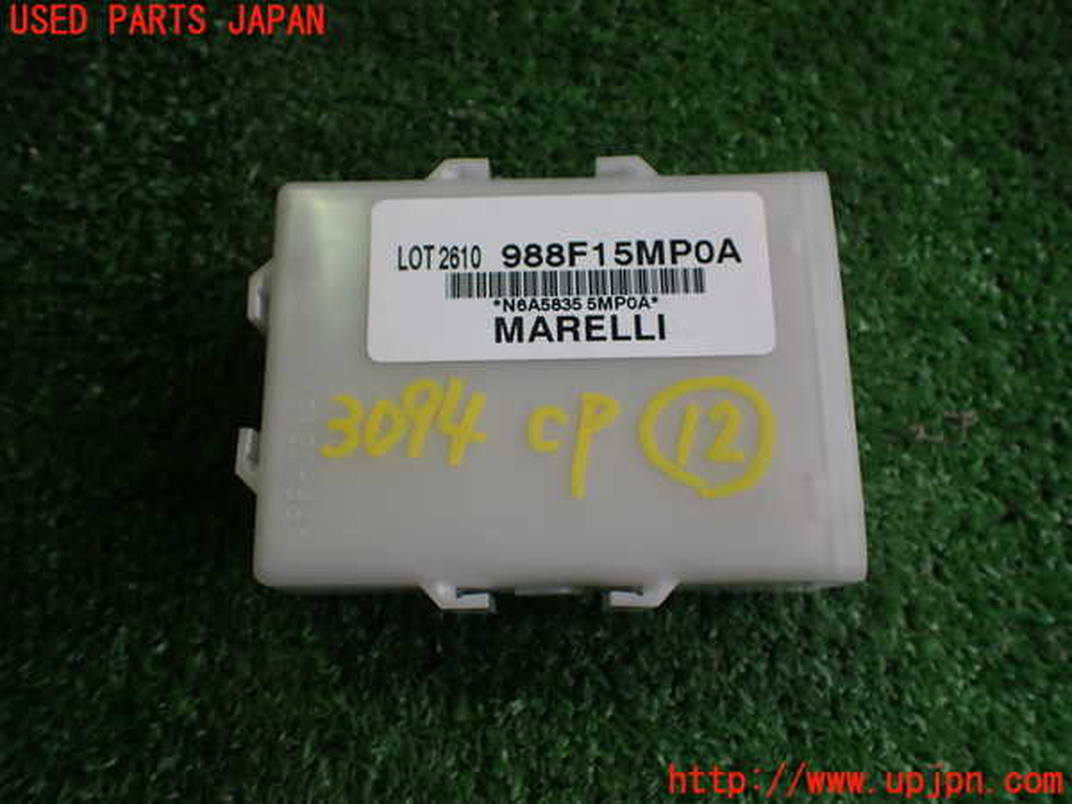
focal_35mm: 30
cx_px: 536
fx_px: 929
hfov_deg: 60.0
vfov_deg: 46.8
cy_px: 402
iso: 200
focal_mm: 5.4
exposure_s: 1/125
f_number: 2.3
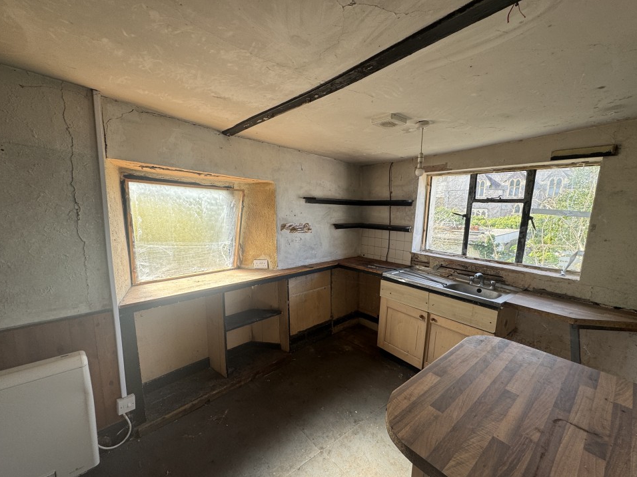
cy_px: 255
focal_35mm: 15
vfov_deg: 81.6
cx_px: 334
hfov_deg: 98.1
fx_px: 276
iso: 40
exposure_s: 1/99
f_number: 2.2
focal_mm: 2.22
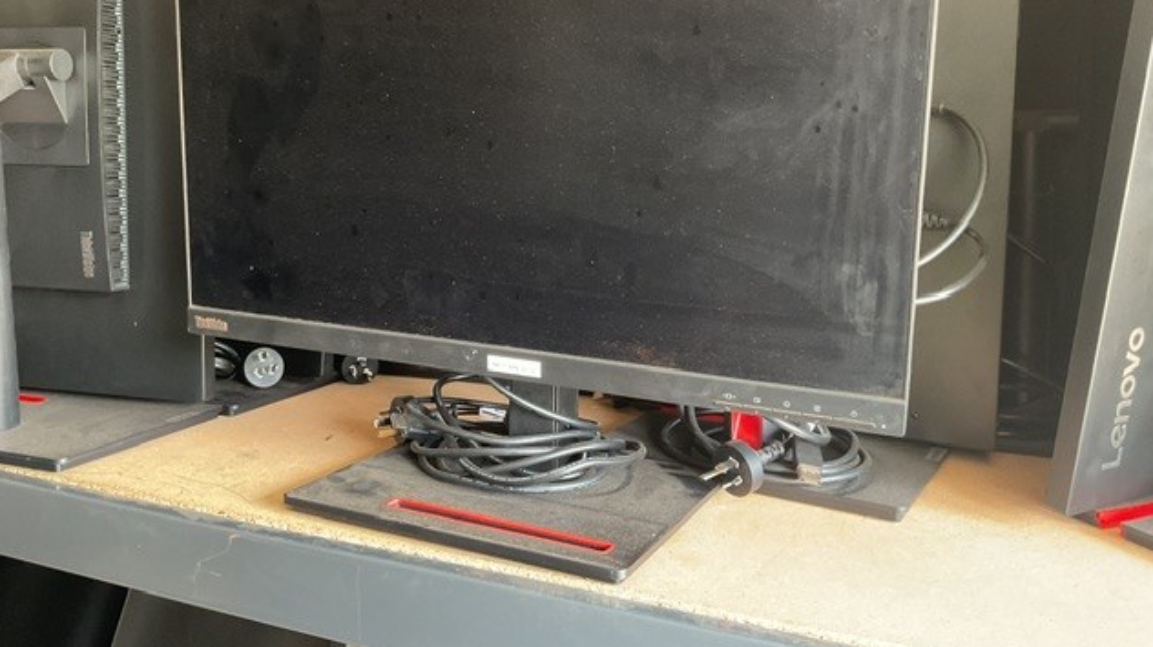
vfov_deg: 36.3
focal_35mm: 32
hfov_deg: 61.0
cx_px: 573
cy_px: 222
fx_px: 978
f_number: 1.8
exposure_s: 1/40
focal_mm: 3
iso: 250
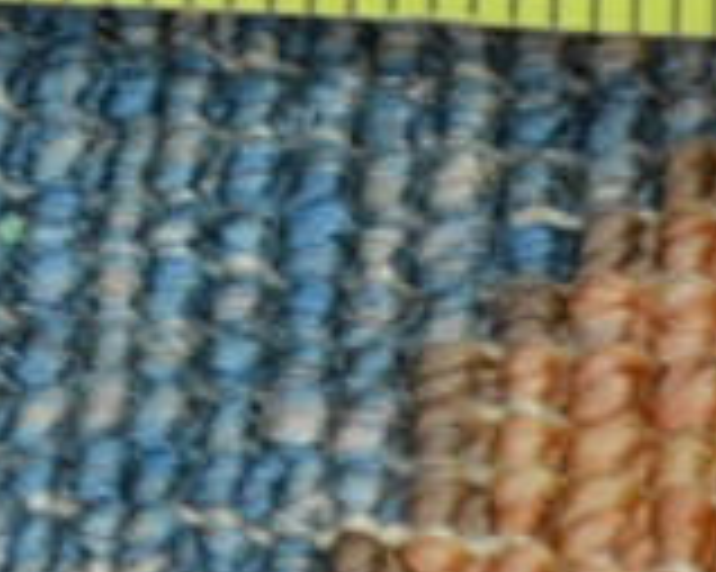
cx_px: 216
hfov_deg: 4.4
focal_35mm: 439
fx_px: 9290
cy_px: -563
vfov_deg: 3.5
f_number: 5.6
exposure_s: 1/30
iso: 1000
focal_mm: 55
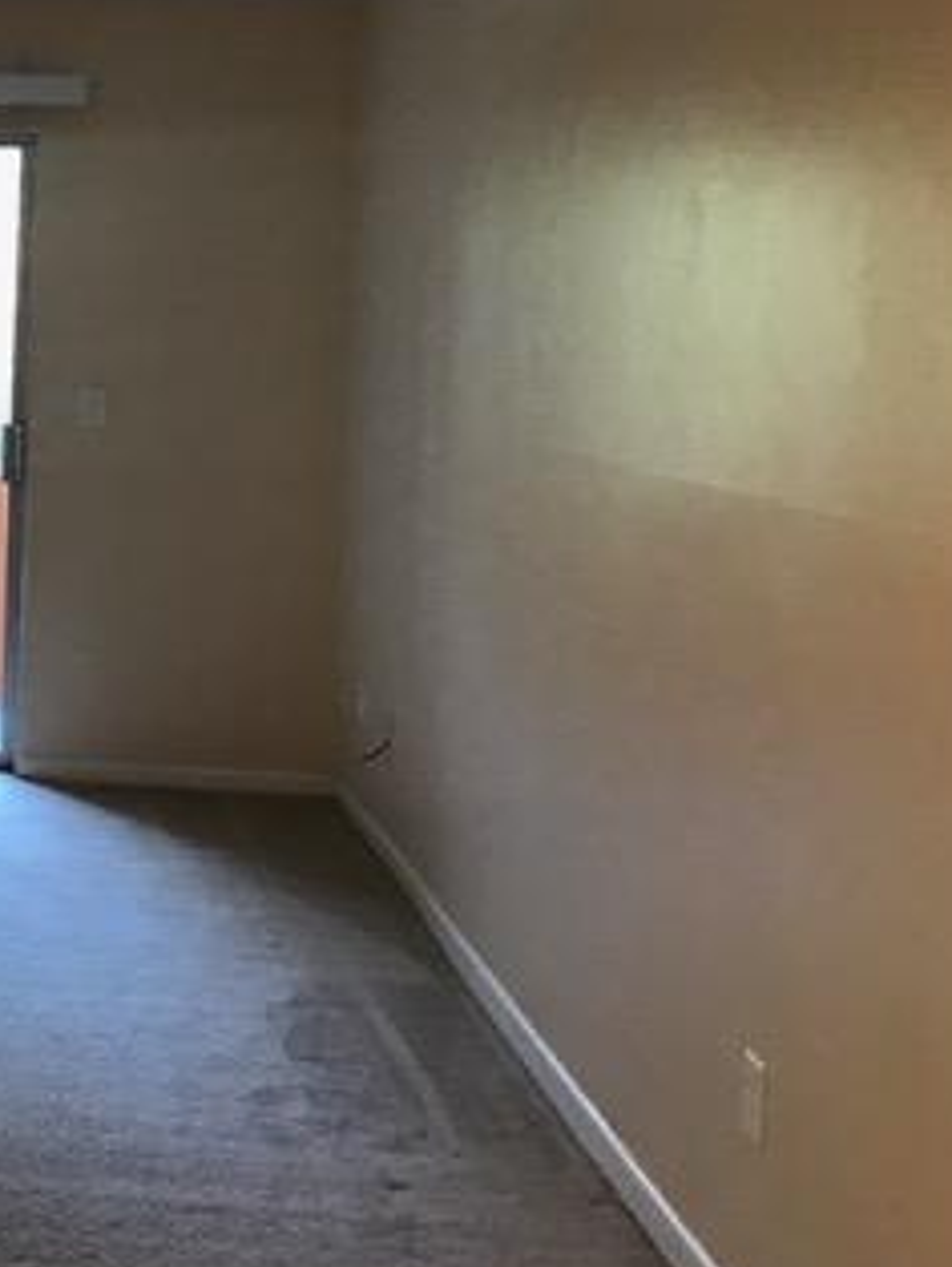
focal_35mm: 57
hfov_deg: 23.3
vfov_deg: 33.2
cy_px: 351
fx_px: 2087
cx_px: -218
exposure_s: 1/30
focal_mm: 3.99
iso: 32
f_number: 1.8
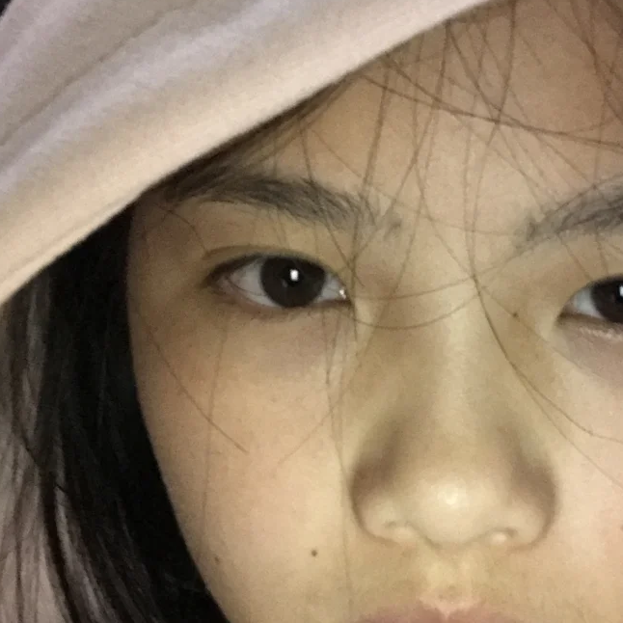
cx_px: 400
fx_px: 1283
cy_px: 387
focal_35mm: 63
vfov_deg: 27.2
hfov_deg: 27.2
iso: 320
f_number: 2.2
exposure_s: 1/20
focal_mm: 2.87
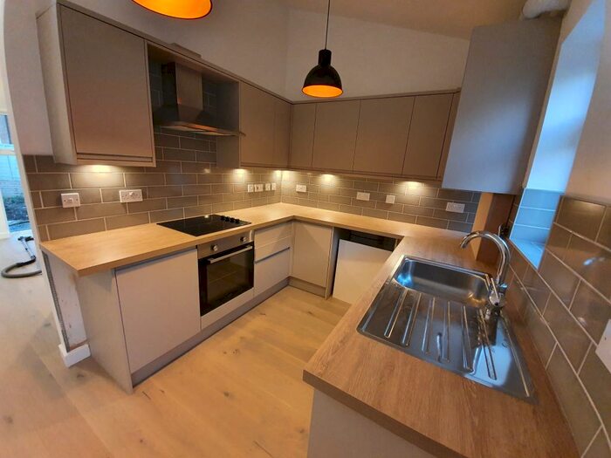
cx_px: 306
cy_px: 229
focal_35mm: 13
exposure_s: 1/33
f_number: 2.2
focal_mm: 1.8
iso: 500
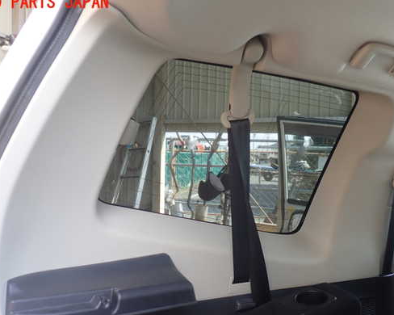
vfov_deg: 41.1
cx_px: 204
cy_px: 174
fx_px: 420
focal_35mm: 36
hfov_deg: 50.3
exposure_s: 1/80
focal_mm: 5.4
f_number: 2.3
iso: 100
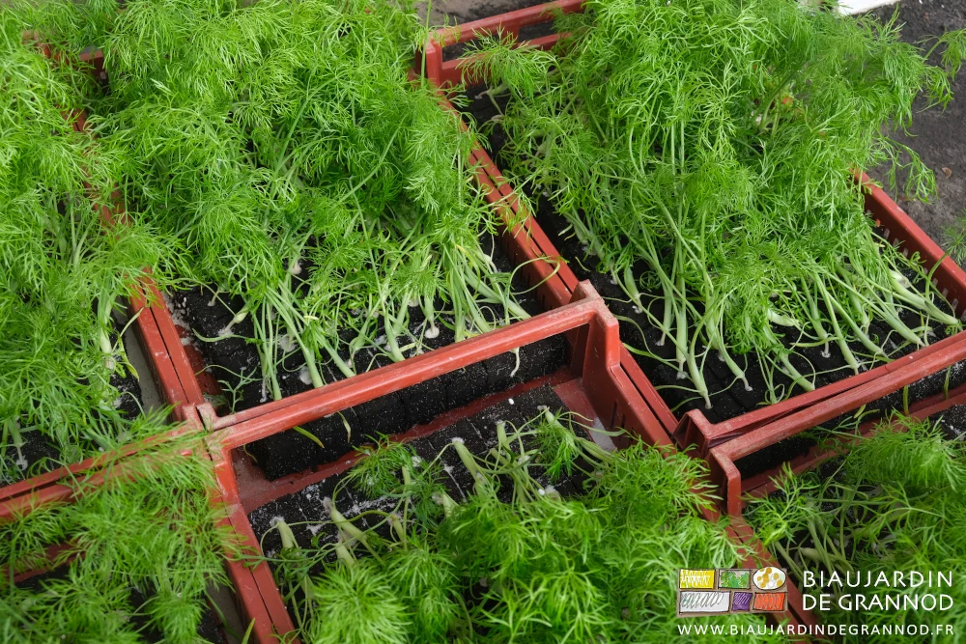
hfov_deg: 41.9
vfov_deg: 28.7
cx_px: 483
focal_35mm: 47
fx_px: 1261
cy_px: 322
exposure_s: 1/180
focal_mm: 31.5
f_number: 5.6
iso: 160
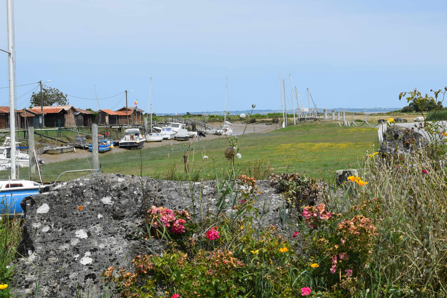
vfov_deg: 19.7
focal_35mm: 69
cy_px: 112
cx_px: 234
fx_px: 857
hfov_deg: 29.2
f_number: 10
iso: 200
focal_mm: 30
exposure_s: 1/400
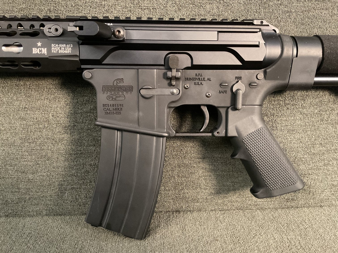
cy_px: 126
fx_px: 283
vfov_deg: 48.2
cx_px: 169
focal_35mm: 29
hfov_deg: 61.7
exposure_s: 1/24
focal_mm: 3
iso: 500
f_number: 1.8
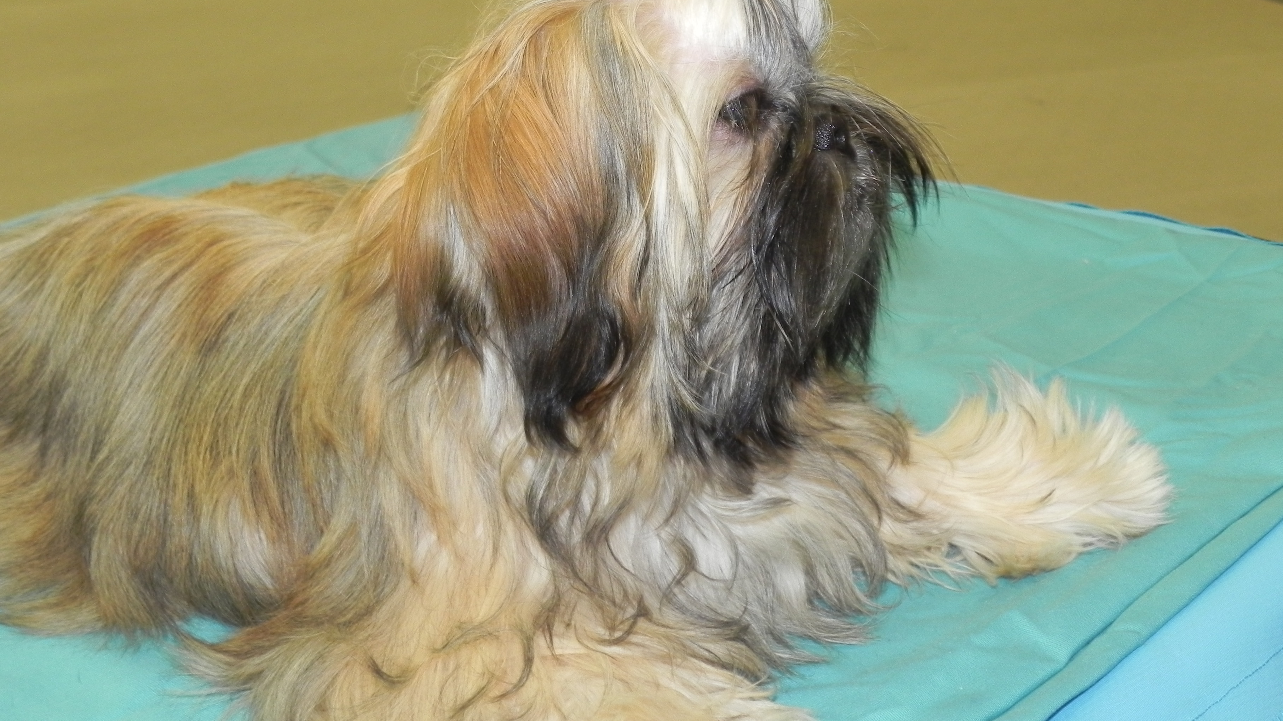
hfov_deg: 36.6
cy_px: 245
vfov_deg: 21.0
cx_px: 639
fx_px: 1939
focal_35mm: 57
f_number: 3.5
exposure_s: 1/30
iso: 200
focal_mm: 9.2
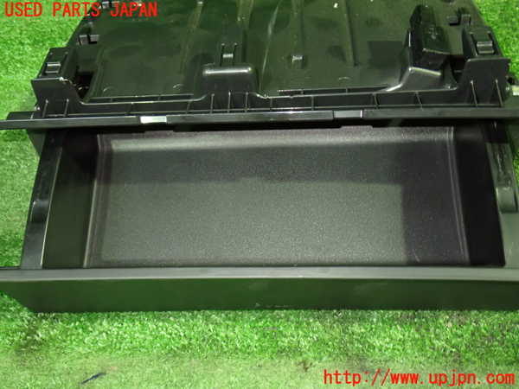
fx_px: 540
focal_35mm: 36
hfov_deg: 51.4
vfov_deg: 39.7
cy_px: 194
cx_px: 260
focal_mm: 6.37
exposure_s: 1/20
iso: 800
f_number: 2.5
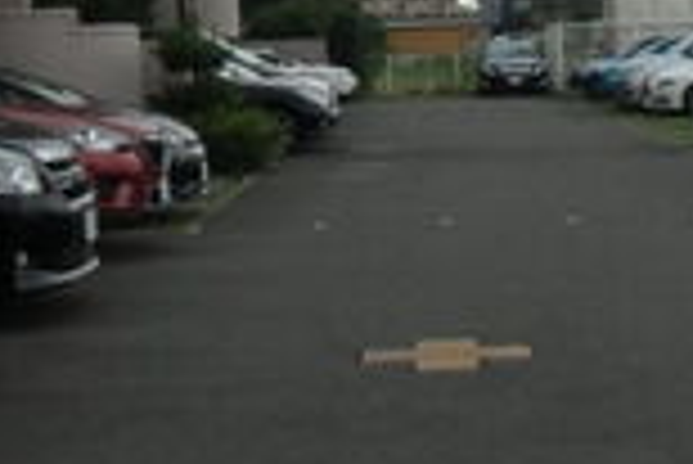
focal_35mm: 97
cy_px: 23
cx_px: 369
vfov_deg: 14.0
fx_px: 1869
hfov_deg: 21.0
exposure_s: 1/320
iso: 64
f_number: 3
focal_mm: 4.24
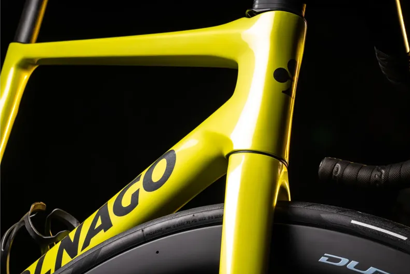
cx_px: 207
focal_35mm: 71
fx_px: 809
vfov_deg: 19.2
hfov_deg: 28.5
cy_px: 138
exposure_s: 1/160
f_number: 18
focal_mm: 70
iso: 100
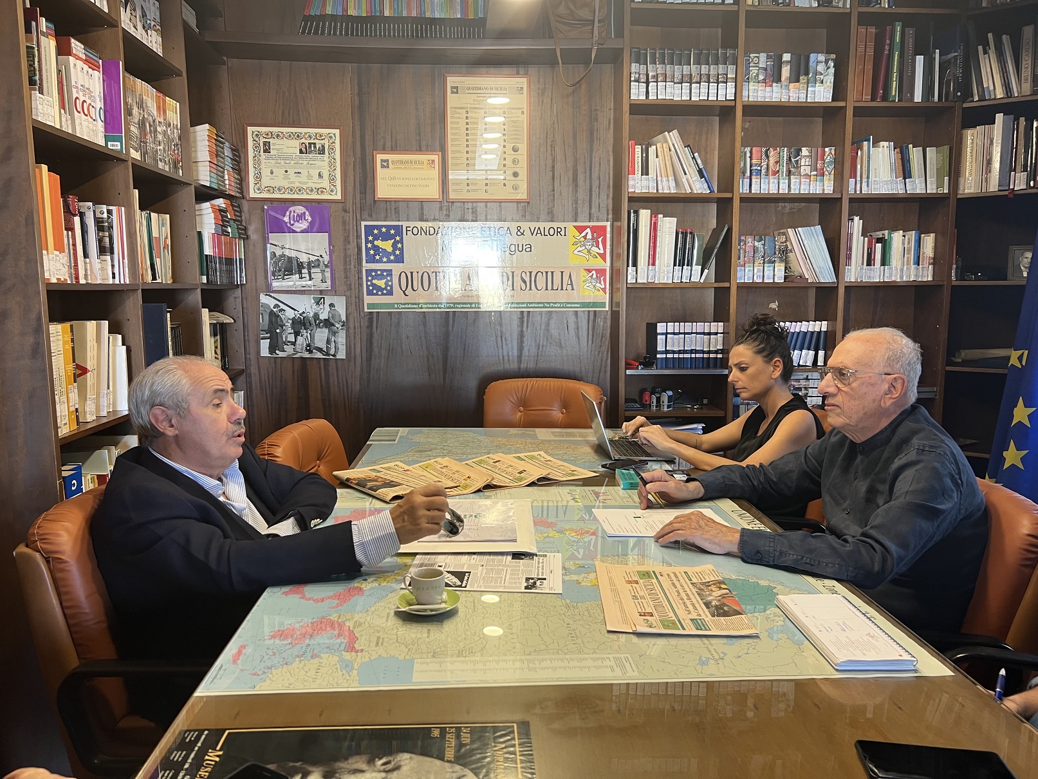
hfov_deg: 67.3
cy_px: 390
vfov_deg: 53.1
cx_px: 519
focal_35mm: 26
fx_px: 780
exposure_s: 1/50
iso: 100
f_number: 1.5
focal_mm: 5.7
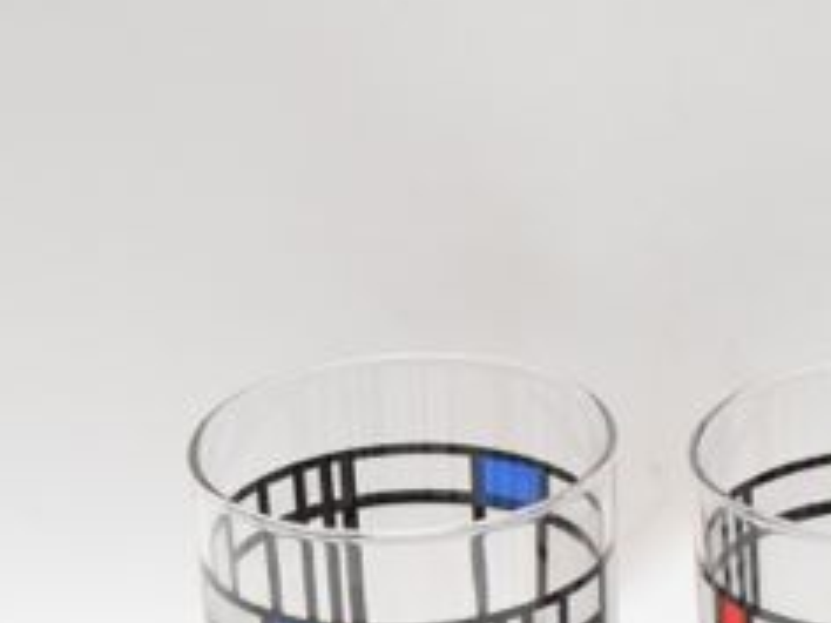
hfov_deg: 9.1
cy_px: 667
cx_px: 1028
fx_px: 5169
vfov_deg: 6.9
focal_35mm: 215
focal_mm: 55
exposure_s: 1/125
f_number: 5.6
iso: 3200
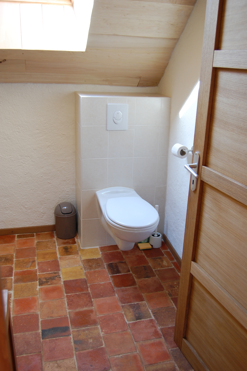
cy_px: 186
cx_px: 124
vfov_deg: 55.1
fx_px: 356
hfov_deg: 38.3
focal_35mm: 34
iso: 400
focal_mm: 23
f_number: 3.8
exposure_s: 1/50
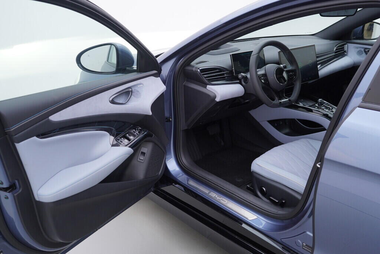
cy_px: 127
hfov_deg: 53.1
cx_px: 190
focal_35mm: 36
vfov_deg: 36.9
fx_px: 380
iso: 125
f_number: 3.2
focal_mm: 24
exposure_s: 1/50
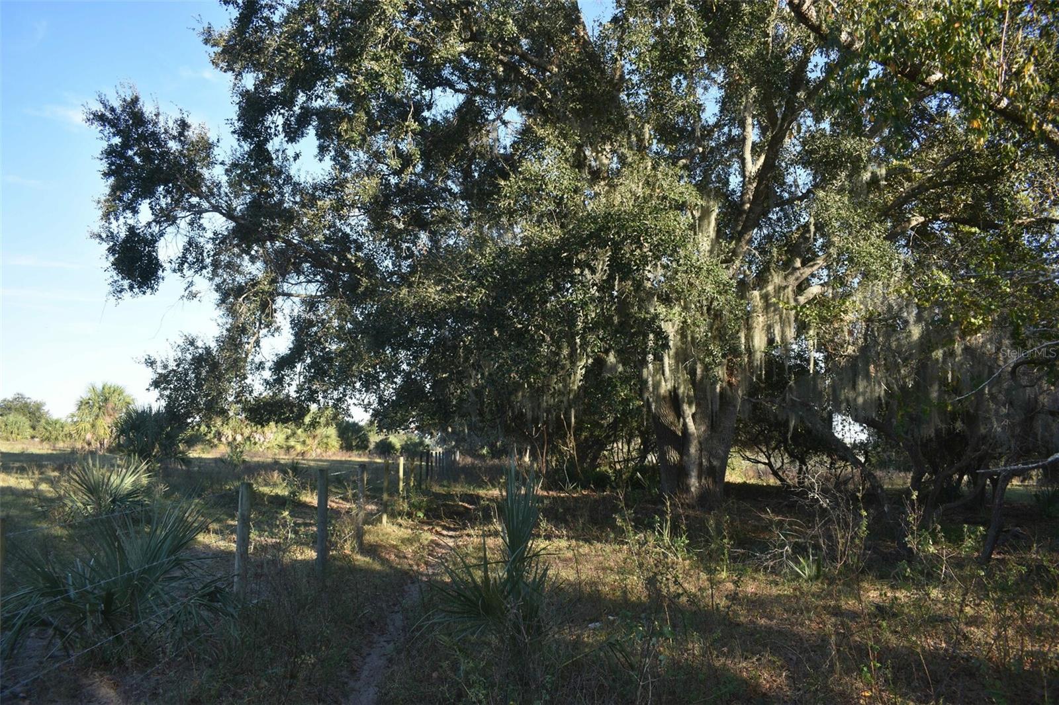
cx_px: 530
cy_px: 352
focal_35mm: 27
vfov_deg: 47.9
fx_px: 794
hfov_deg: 67.4
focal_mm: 18
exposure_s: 1/200
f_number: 6.3
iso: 100
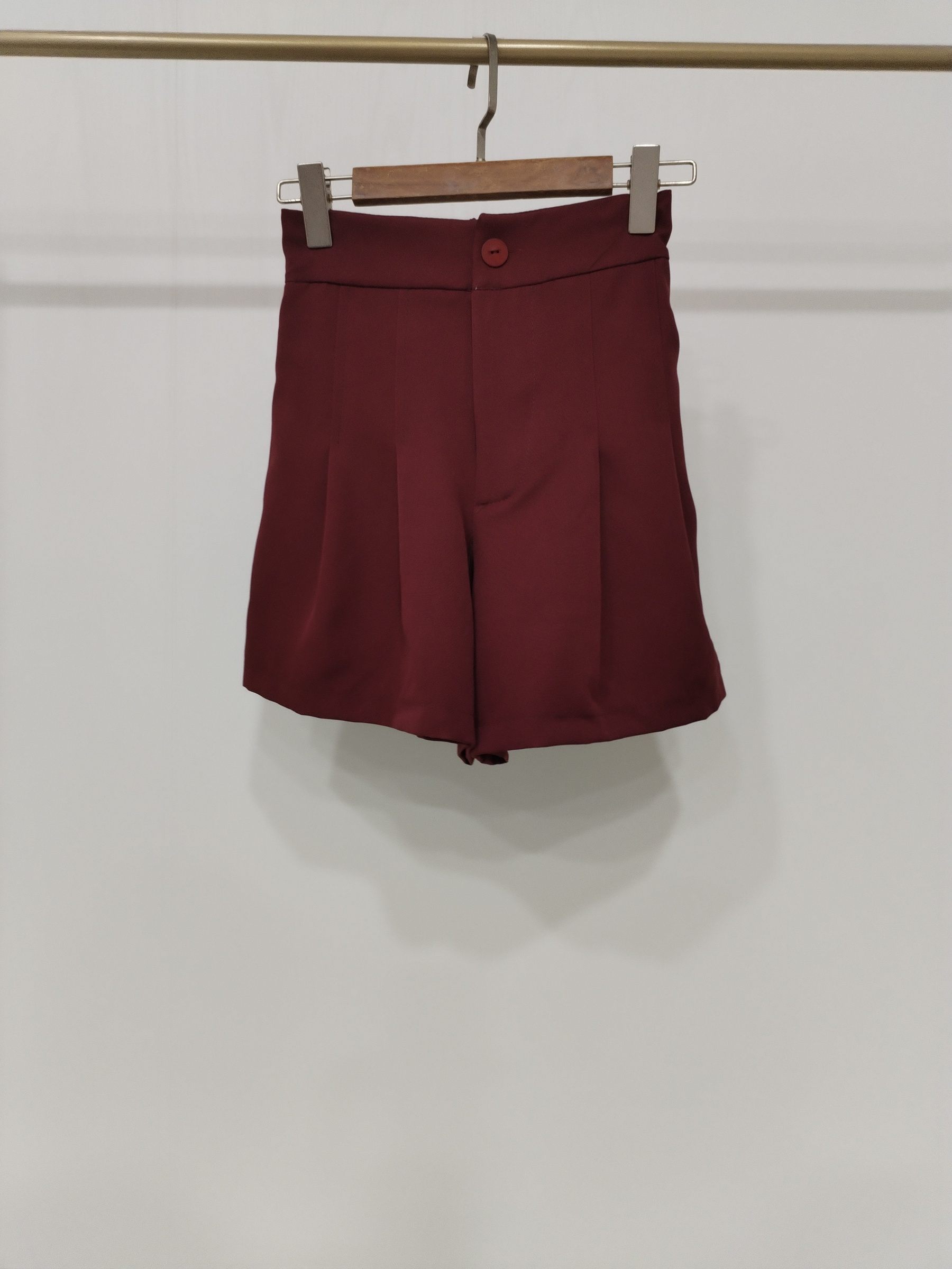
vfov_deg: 61.7
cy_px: 634
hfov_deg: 48.2
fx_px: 1063
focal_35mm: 29
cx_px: 476
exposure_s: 1/40
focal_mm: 4.75
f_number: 1.8
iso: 343
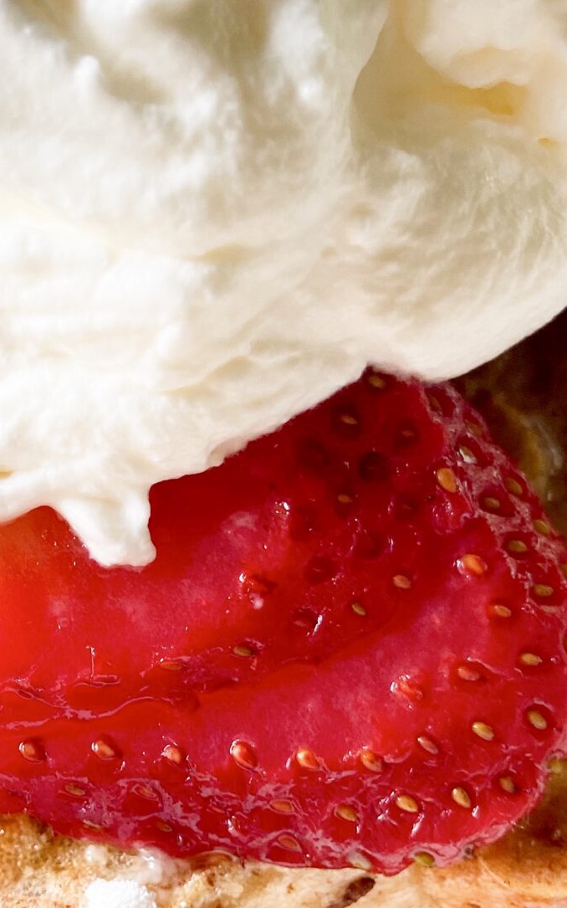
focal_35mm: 65
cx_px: 89
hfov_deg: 19.7
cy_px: 493
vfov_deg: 31.5
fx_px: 1607
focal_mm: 4.25
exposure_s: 1/120
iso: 32
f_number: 1.8
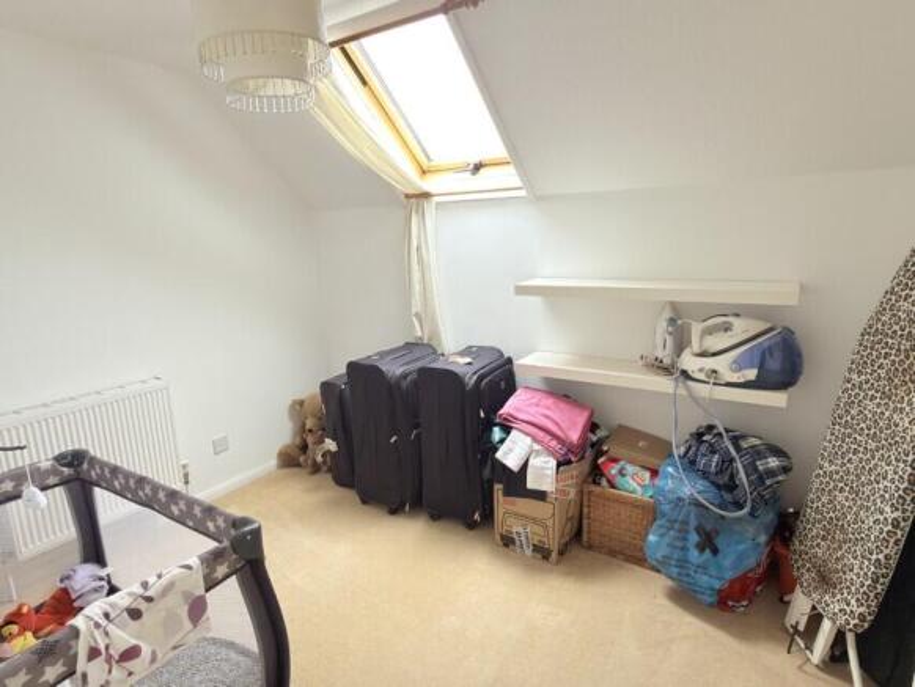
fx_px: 529
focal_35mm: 20
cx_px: 458
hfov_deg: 81.7
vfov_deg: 66.0
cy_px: 344
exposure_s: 1/25
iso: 80
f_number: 2.2
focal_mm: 2.22
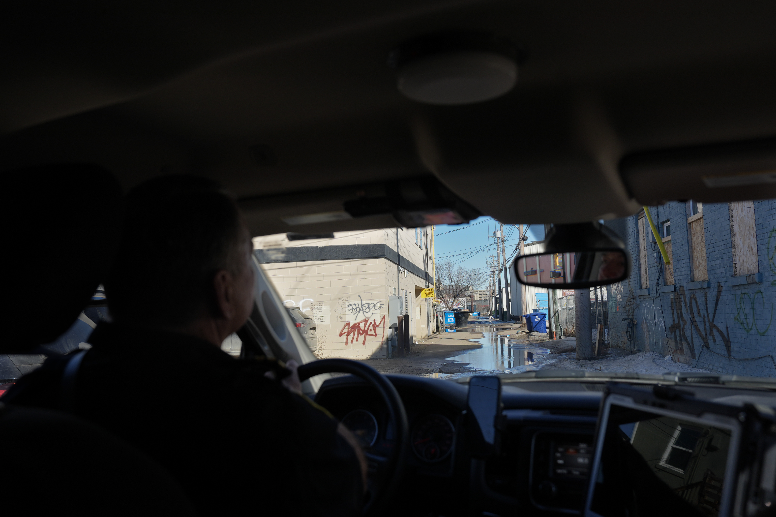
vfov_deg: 41.1
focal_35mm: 32
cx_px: 388
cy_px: 258
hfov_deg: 58.7
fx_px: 690
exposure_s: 1/1000
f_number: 5
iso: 250
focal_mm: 32
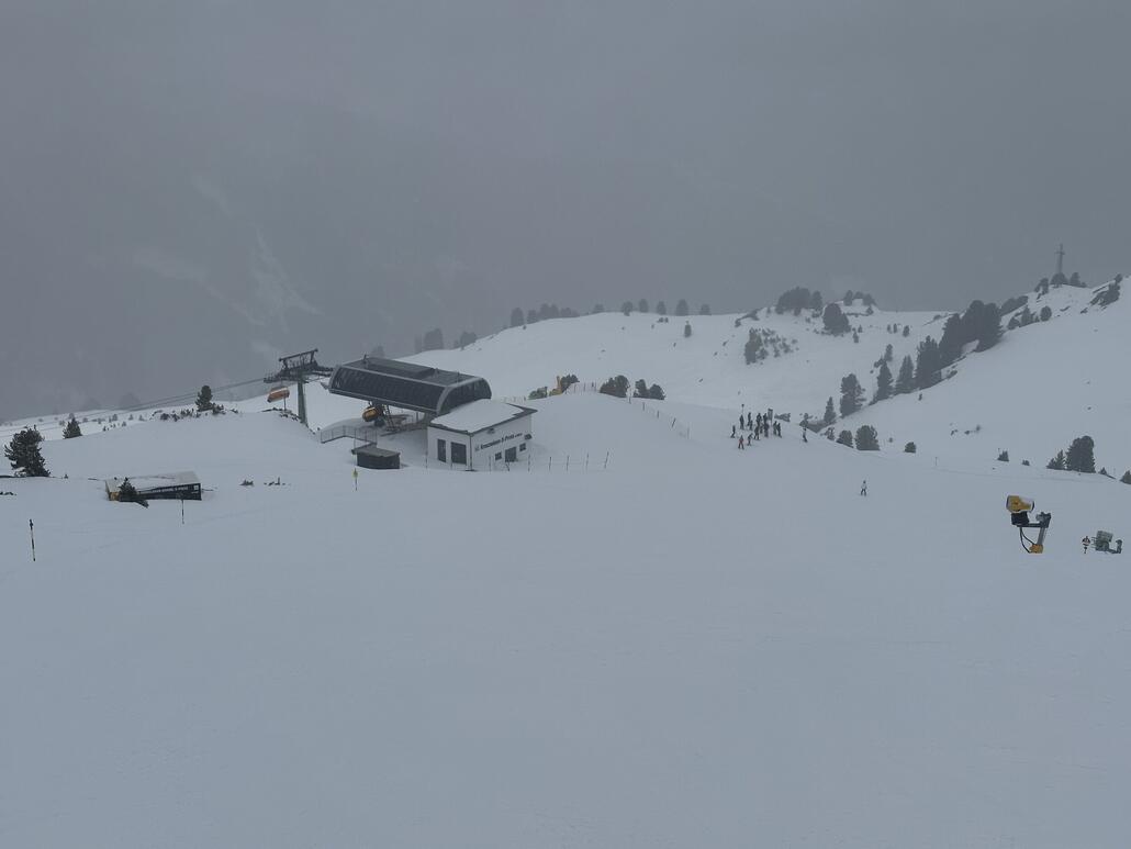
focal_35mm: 48
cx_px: 566
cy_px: 424
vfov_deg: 30.3
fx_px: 1569
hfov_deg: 39.6
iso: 64
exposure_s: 1/13699
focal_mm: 6.86
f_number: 1.78
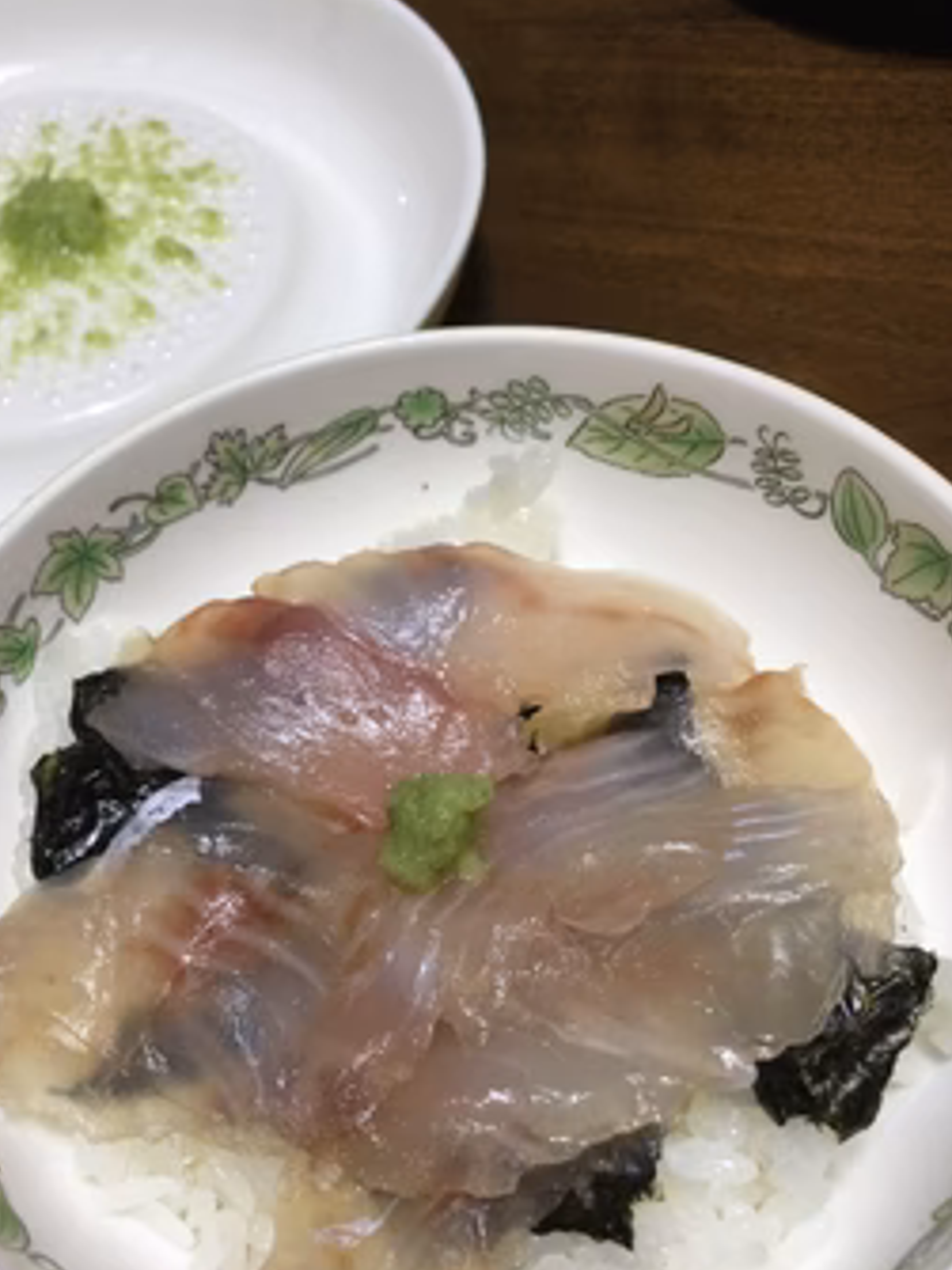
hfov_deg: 38.6
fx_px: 1358
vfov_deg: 49.9
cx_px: 421
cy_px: 743
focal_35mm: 37
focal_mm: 3.3
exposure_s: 1/30
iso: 100
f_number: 2.4
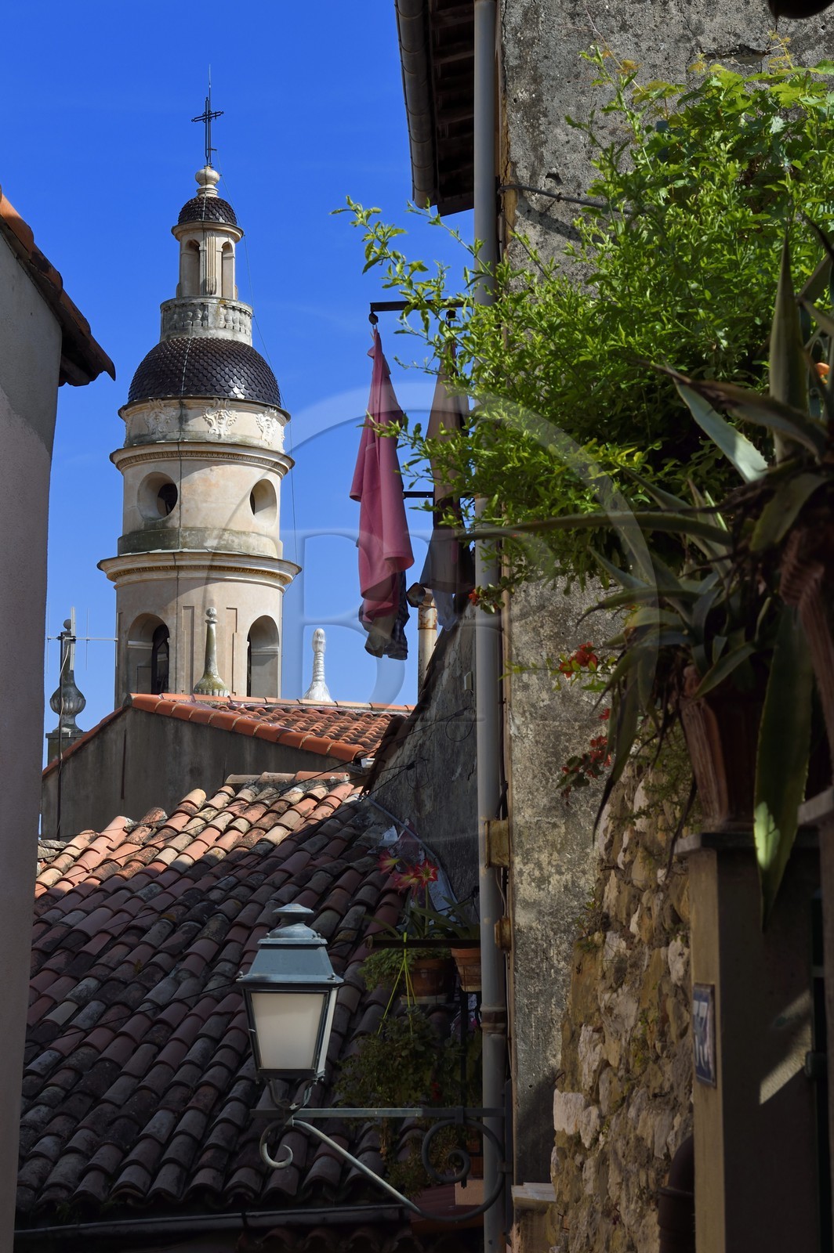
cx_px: 417
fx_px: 2158
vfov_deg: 32.4
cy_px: 626
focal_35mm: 62
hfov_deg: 21.9
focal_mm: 62
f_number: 14
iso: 200
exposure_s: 1/200
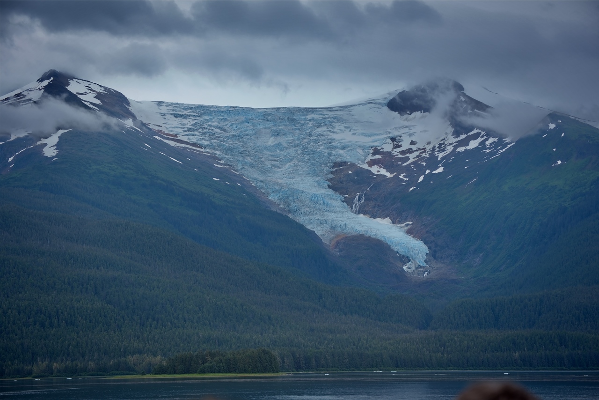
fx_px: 1697
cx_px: 300
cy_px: 200
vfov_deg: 13.4
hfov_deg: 20.0
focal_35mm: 102
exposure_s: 1/320
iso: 100
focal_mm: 102
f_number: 9
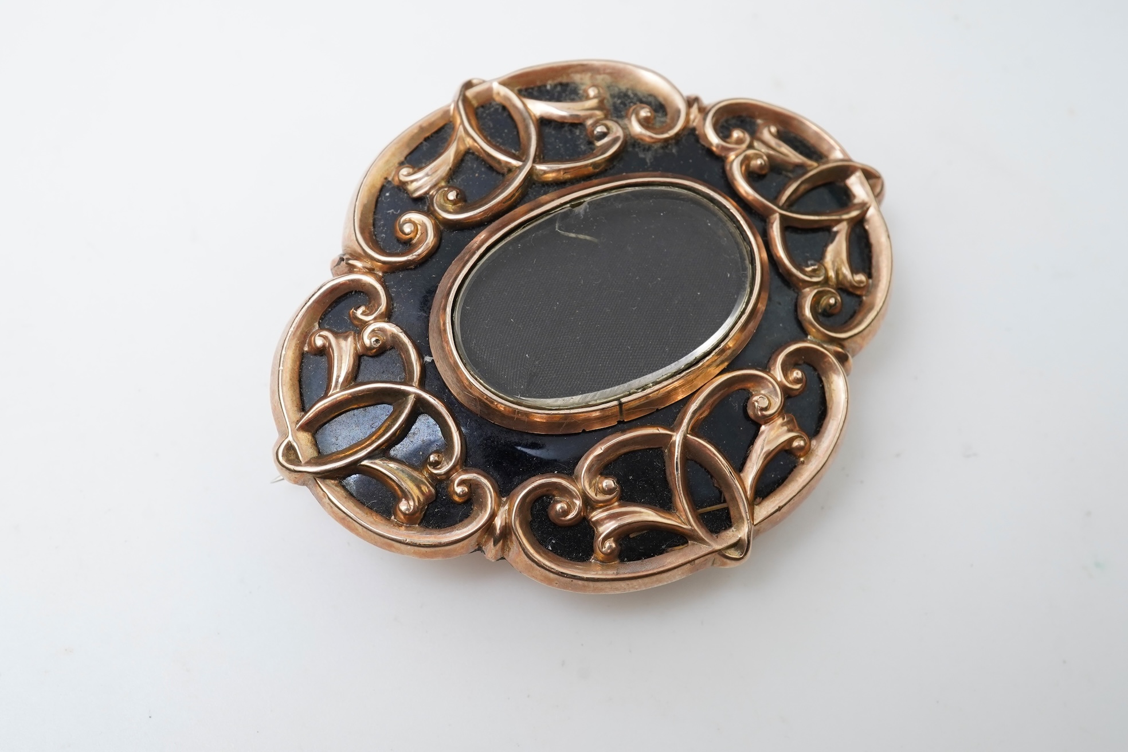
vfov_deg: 29.9
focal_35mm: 45
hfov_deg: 43.6
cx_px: 564
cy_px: 376
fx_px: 1410
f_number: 18
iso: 640
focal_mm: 30
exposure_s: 1/125
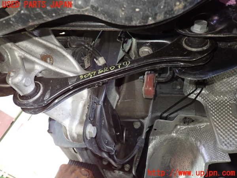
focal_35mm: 25
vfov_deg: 54.9
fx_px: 171
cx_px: 118
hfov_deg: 69.4
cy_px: 89
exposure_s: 1/30
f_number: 2
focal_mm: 4.5
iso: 800
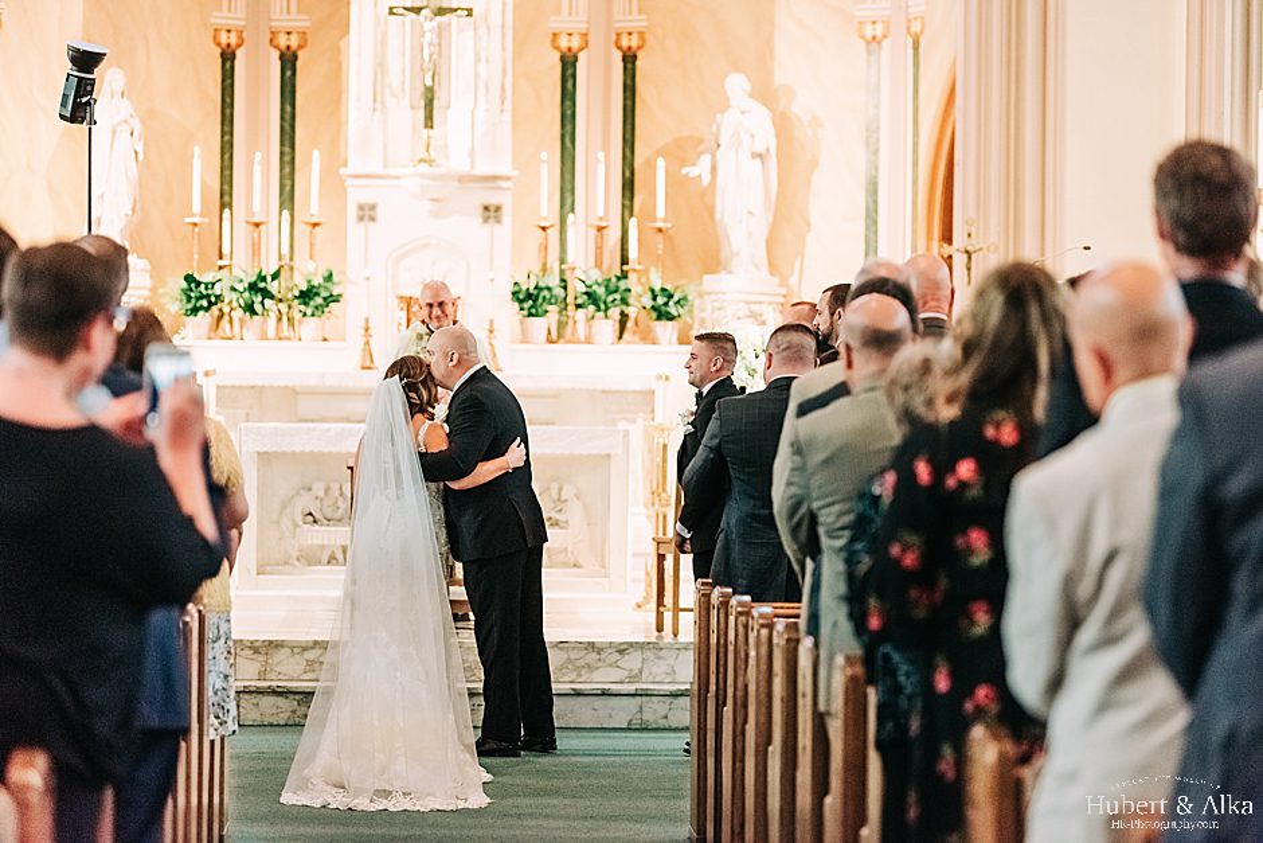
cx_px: 632
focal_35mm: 130
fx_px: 4561
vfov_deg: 10.6
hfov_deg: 15.8
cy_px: 422
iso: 1000
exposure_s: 1/100
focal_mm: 130
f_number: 2.8
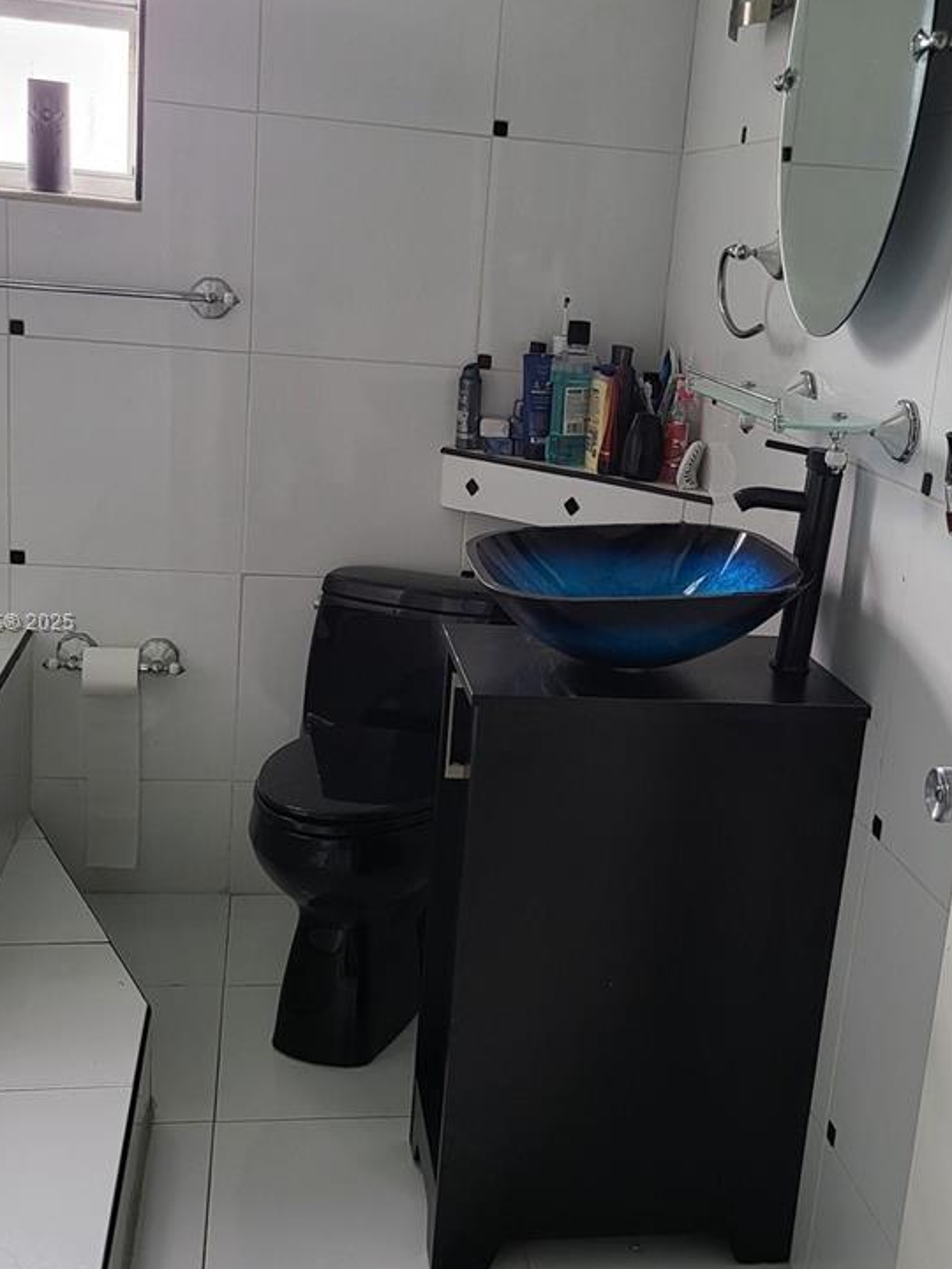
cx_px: 545
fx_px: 1467
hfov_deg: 35.9
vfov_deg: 46.8
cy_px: 624
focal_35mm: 40
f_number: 1.8
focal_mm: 5
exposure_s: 1/60
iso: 200
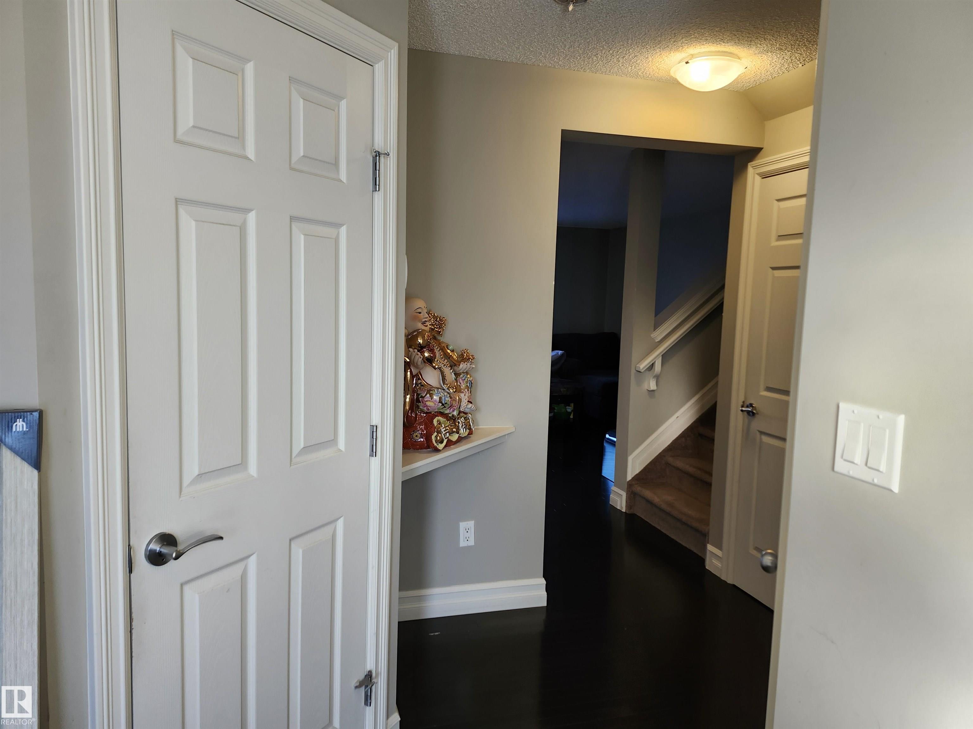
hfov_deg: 73.9
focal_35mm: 23
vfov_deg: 58.9
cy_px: 364
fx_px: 646
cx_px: 486
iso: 160
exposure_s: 1/180
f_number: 1.8
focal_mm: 5.54
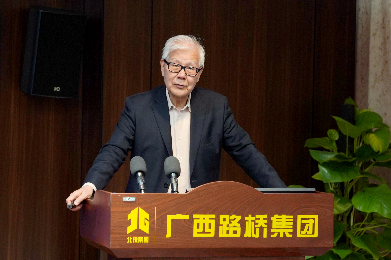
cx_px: 196
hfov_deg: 22.6
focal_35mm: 90
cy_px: 130
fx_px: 977
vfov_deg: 15.2
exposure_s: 1/100
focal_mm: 60.4
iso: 1000
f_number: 4
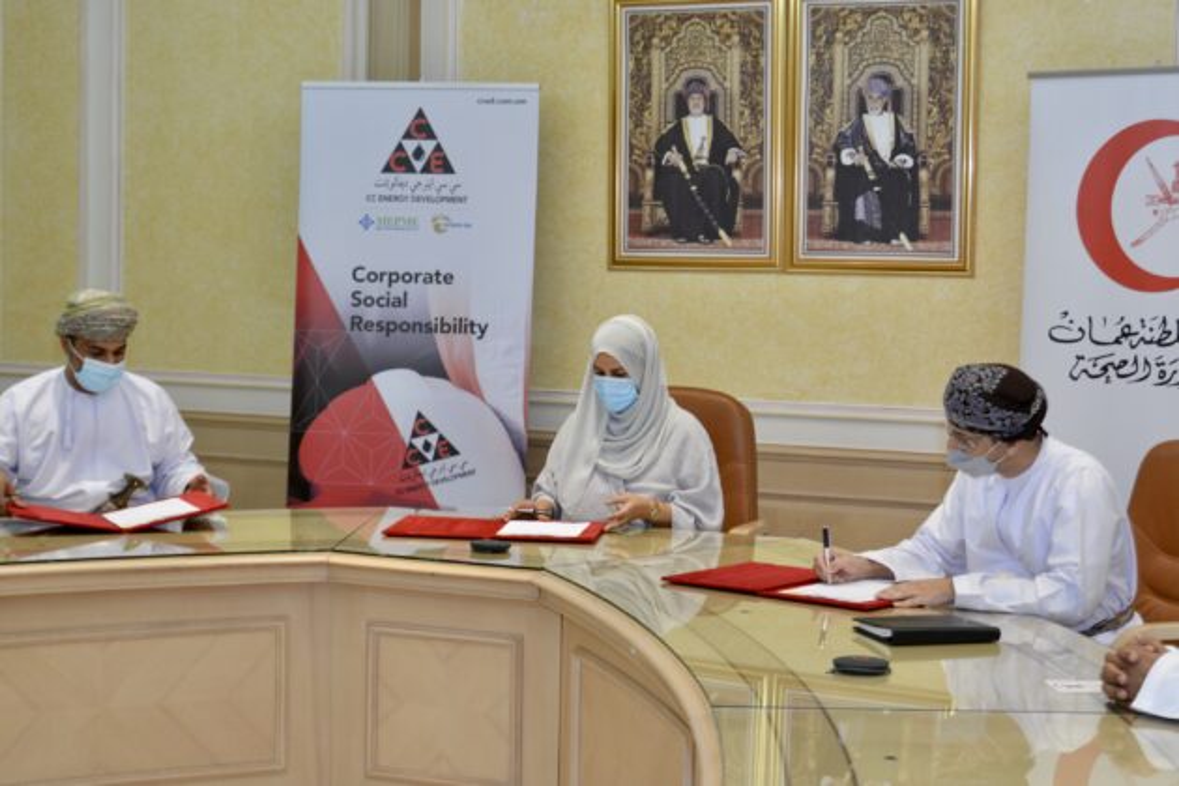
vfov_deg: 22.6
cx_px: 590
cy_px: 393
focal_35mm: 60
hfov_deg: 33.4
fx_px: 1965
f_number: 4
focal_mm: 40
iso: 640
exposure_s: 1/60
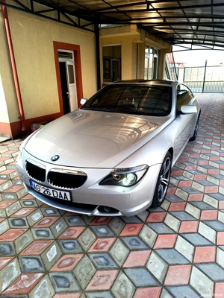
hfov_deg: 56.8
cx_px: 112
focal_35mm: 24
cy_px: 149
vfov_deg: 71.6
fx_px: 207
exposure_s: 1/118
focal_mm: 6.14
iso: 50
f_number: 1.65
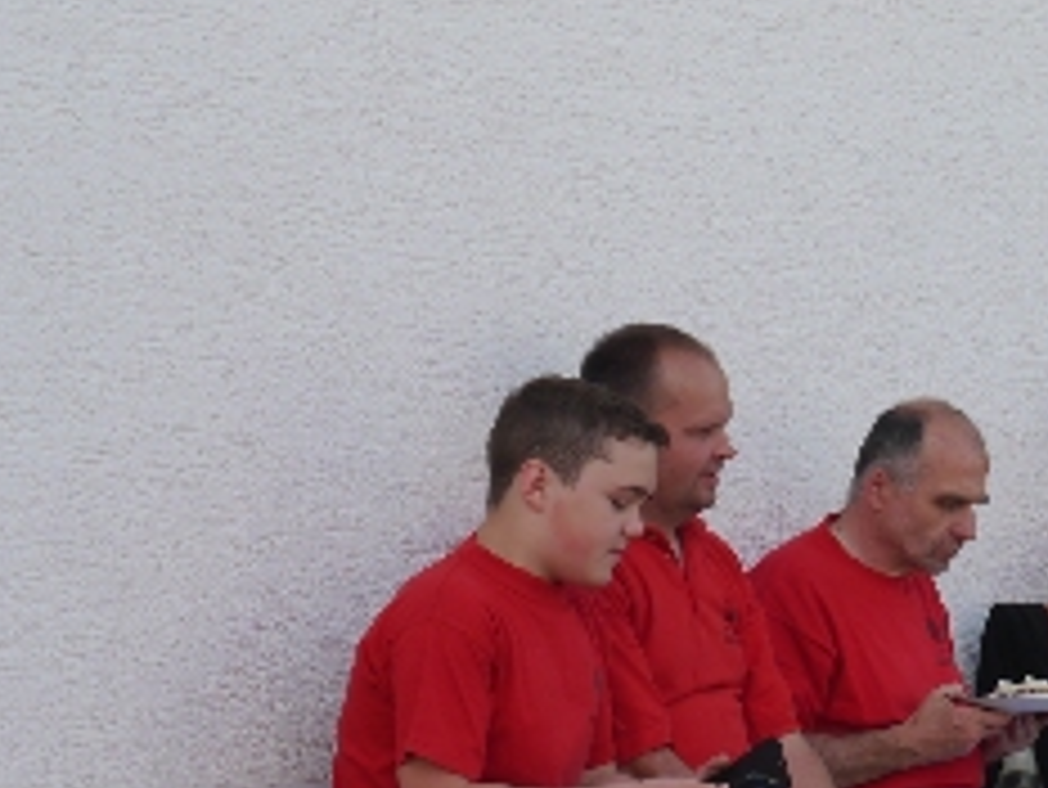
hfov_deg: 12.1
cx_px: 1268
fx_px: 4846
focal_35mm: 160
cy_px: 763
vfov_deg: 9.2
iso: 160
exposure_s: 1/160
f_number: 7.1
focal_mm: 31
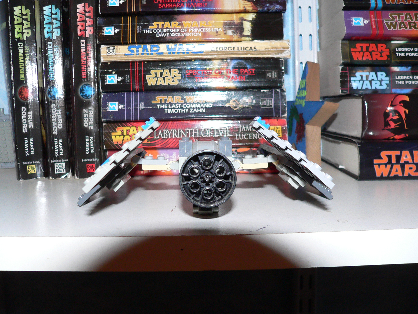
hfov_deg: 51.4
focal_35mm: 36
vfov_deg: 39.7
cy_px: 157
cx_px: 209
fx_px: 435
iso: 200
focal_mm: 6
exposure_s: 1/80
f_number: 2.8
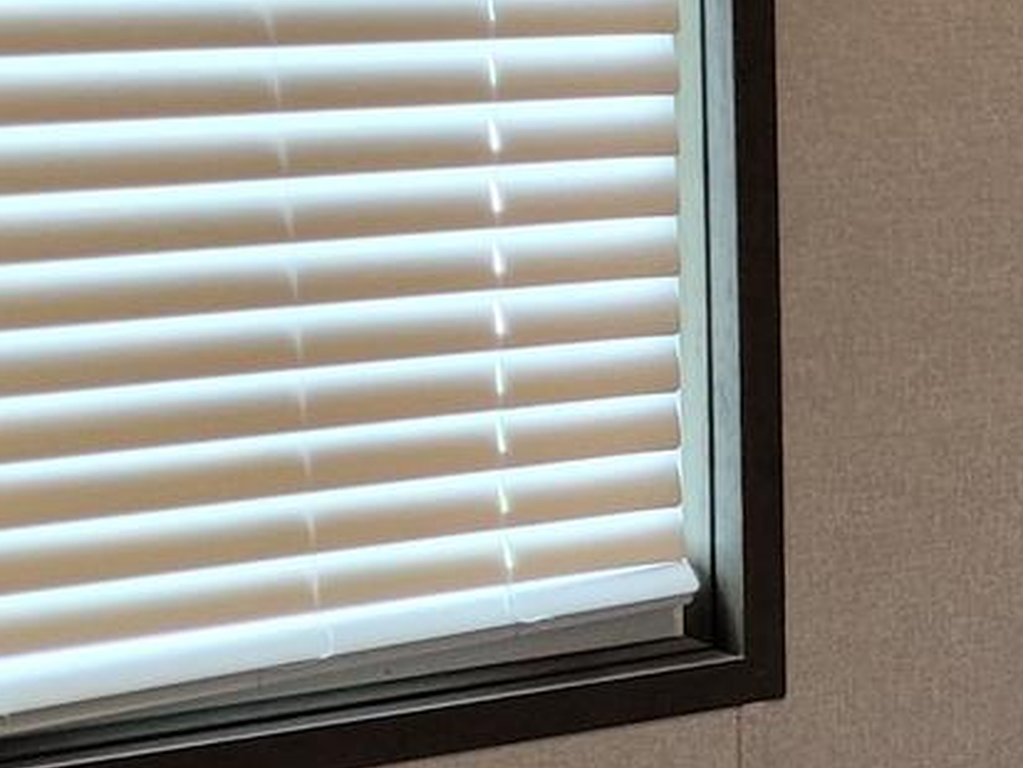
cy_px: 892
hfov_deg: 14.3
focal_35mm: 129
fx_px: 3813
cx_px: 1546
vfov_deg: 11.3
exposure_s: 1/60
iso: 200
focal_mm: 5.4
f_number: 1.8
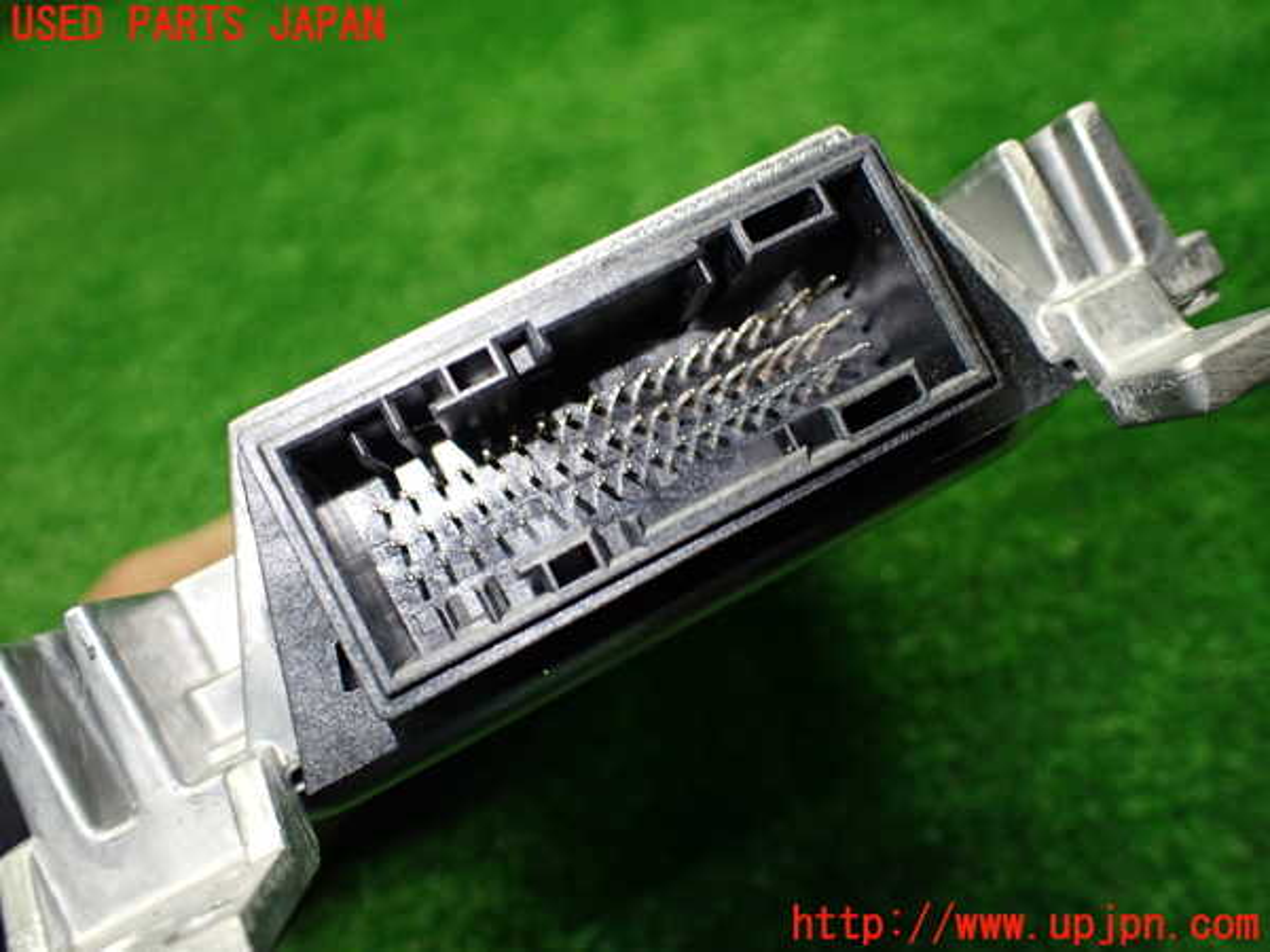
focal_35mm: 30
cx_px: 635
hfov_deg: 60.0
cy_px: 476
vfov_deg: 46.8
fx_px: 1101
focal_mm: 5.4
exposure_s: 1/125
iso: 400
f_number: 2.3
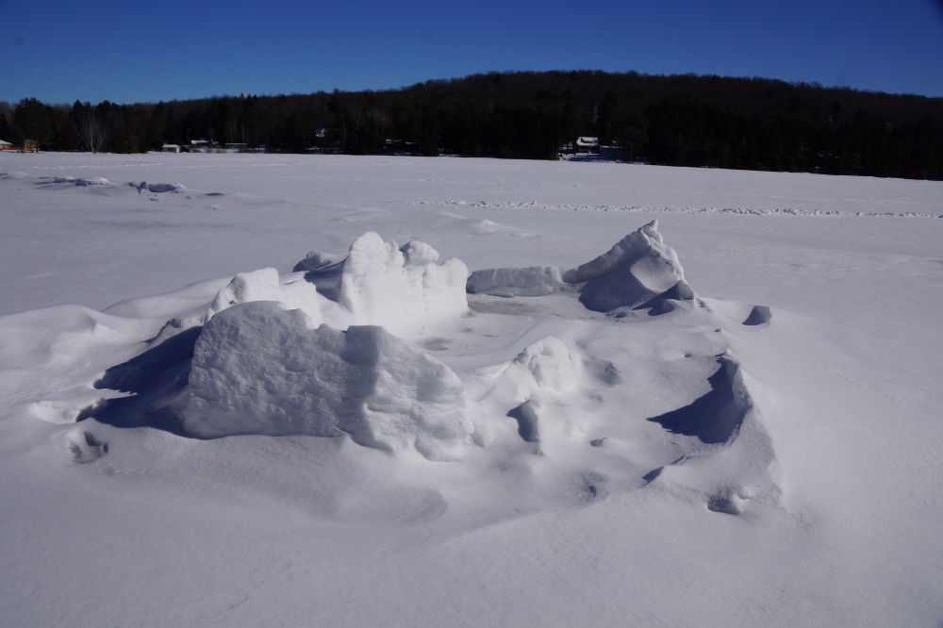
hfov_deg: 67.4
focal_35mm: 27
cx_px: 472
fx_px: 707
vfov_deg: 47.9
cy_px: 314
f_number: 13
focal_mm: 18
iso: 100
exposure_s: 1/250
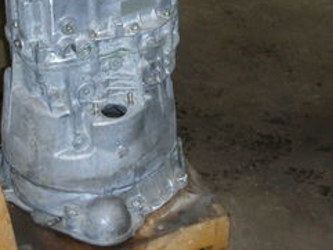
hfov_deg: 20.9
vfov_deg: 15.8
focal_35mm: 93
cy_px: 51
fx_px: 895
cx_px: 80
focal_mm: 5.8
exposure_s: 1/60.1
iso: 104
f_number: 3
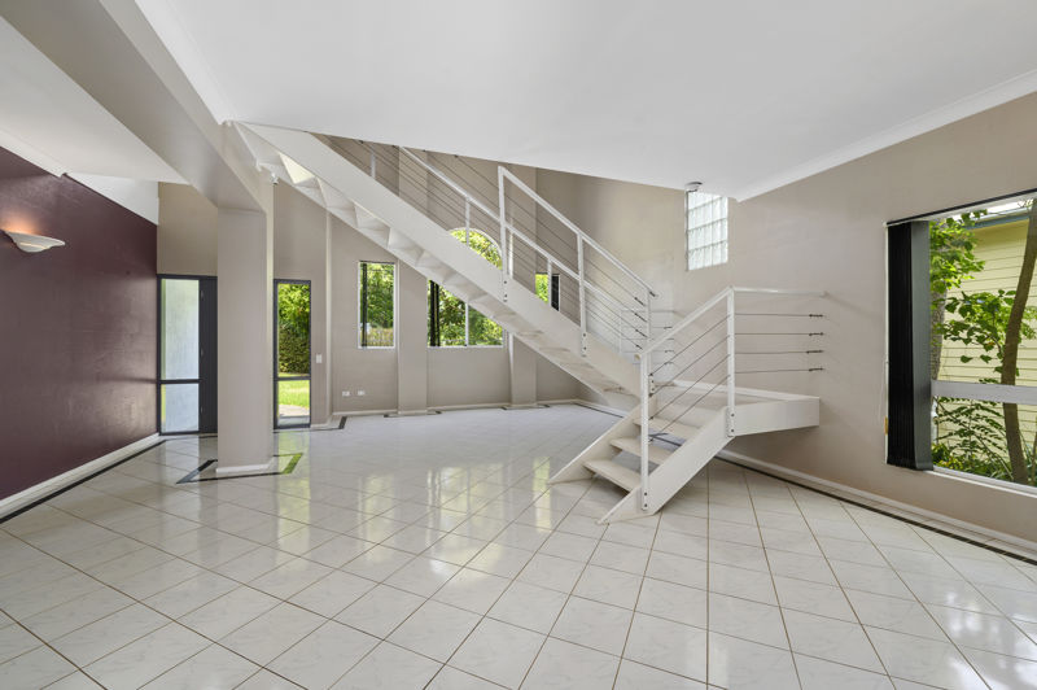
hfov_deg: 104.3
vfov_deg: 81.1
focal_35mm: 14
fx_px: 403
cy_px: 345
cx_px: 518
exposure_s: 1/10
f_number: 7.1
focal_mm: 14
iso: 160
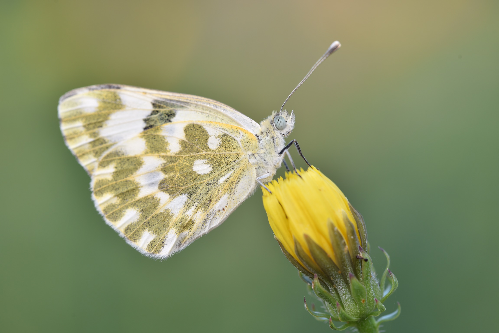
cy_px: 166
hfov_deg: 19.5
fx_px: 1456
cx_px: 250
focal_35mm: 105
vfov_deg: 13.0
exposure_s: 1/40
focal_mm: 105
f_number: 9
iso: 100
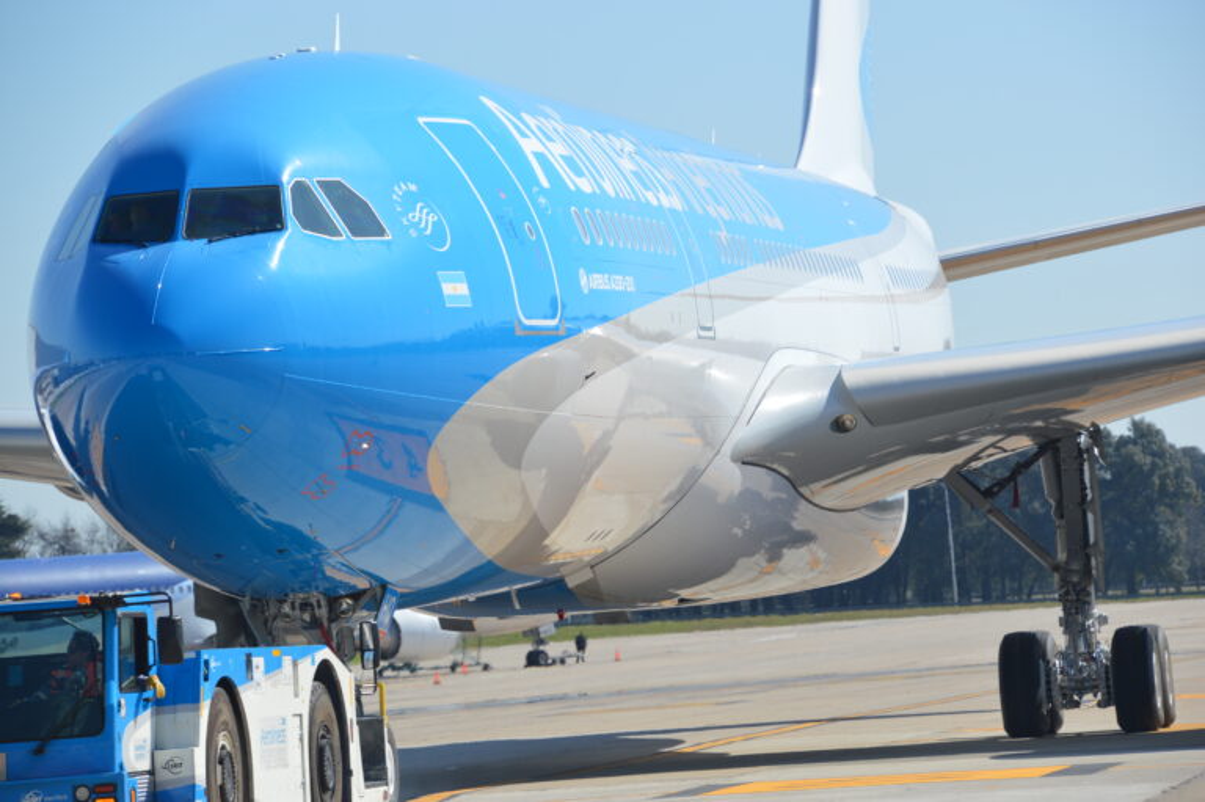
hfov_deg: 11.0
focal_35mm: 188
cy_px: 401
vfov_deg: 7.3
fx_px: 6272
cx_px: 602
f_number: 9
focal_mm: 125
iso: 100
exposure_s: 1/320
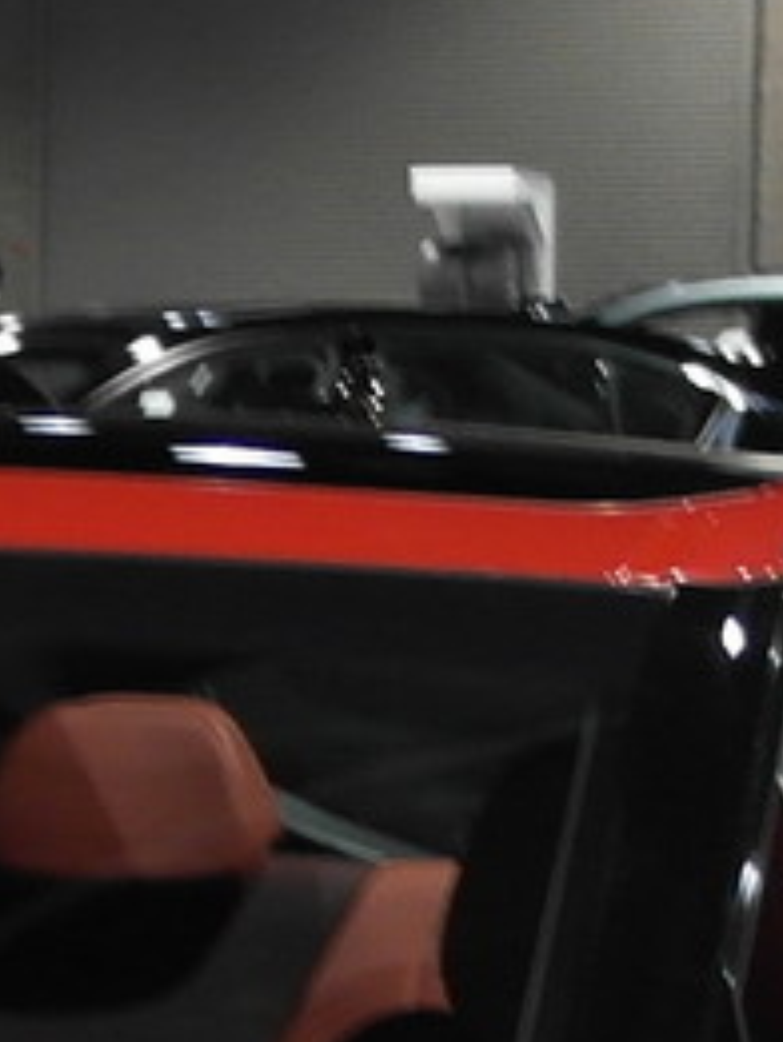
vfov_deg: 7.1
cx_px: -511
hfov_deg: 5.3
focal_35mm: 276
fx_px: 8317
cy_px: 1419
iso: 400
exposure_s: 1/20
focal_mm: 20
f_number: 3.5
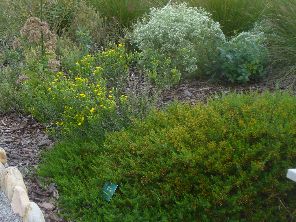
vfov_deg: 22.3
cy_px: 111
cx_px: 148
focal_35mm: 66
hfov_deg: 29.4
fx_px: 564
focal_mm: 7.9
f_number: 3
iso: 80
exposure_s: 1/125
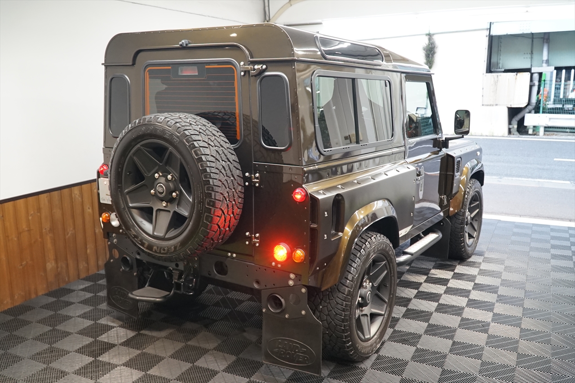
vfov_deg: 43.6
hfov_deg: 61.9
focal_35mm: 30
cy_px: 192
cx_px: 288
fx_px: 479
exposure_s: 1/60
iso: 1600
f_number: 4
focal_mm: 20
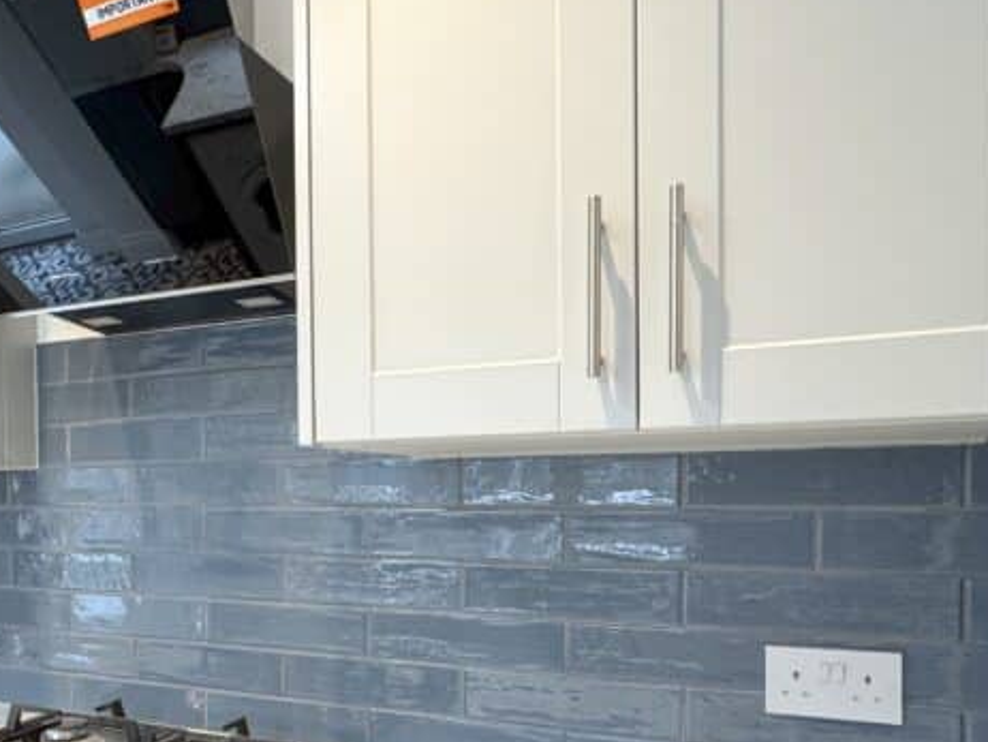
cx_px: 344
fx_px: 885
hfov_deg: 57.3
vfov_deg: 44.5
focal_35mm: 31
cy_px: 520
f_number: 2.2
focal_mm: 2.22
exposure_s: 1/100
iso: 200
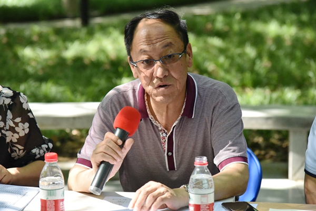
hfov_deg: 17.1
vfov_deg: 11.4
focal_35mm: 120
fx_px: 1053
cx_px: 158
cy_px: 106
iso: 6400
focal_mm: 120
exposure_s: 1/3200
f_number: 5
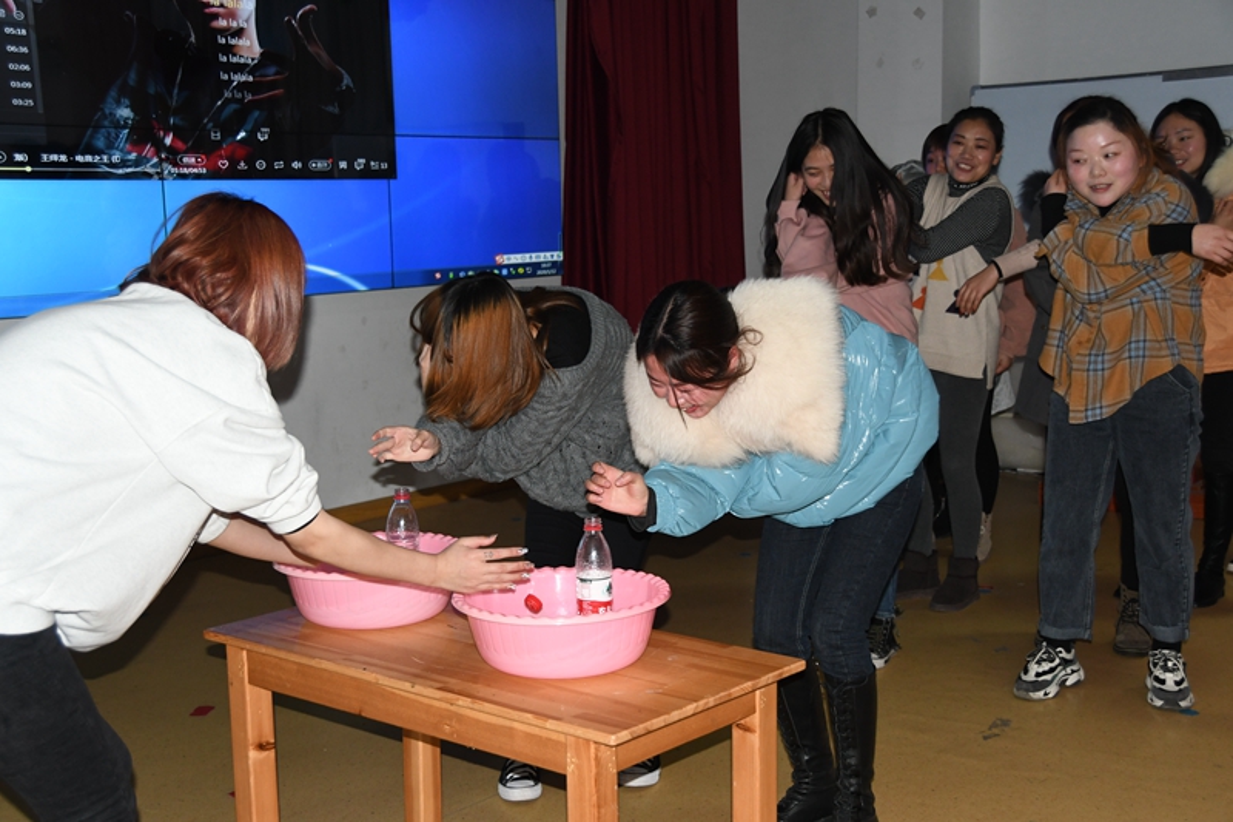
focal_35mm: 48
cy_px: 411
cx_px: 616
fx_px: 1644
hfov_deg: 41.1
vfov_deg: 28.1
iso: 1000
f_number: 4
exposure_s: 1/250
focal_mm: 32
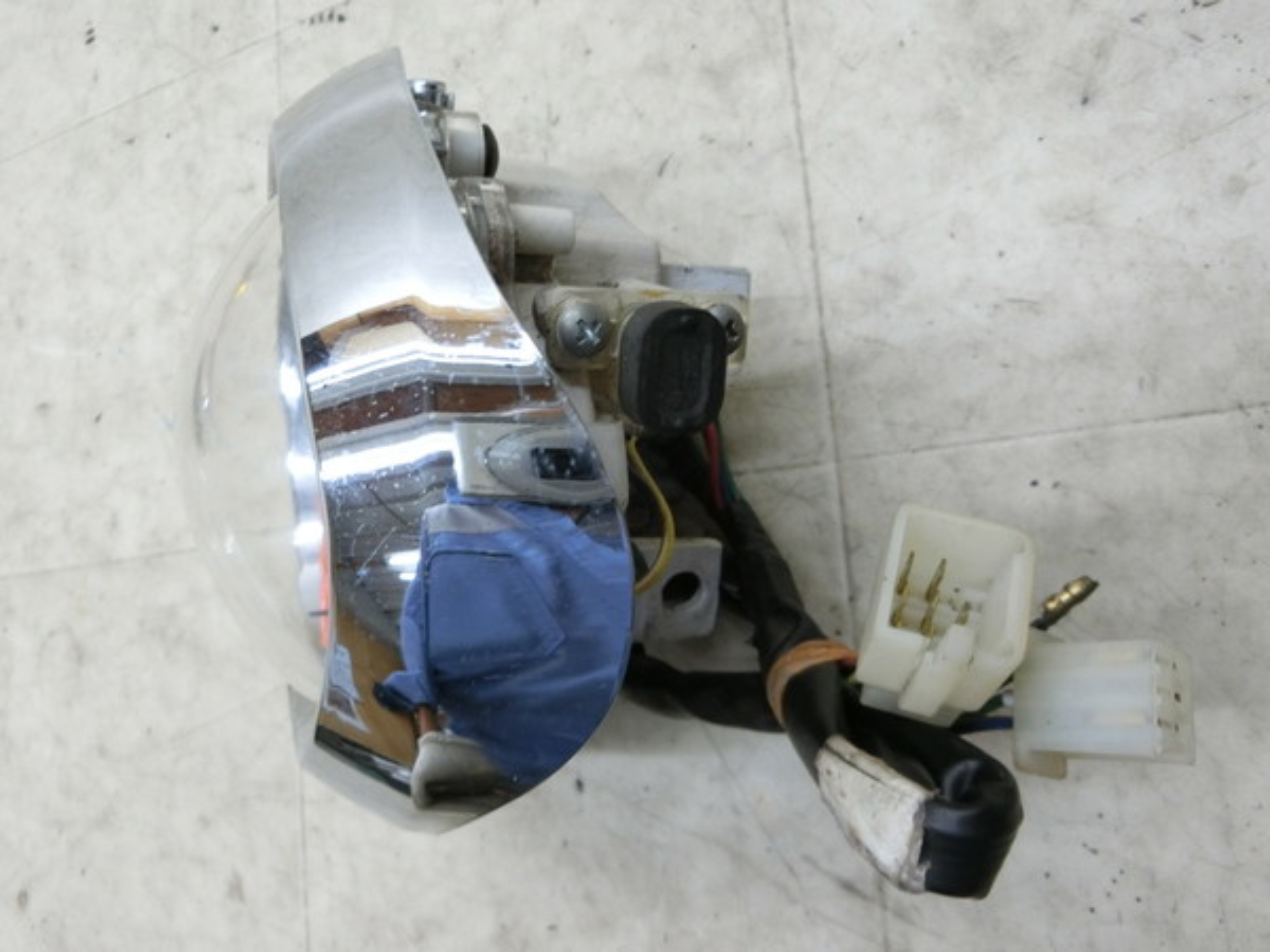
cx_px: 635
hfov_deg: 69.4
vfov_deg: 54.9
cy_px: 476
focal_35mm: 25
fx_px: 917
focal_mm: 4.5
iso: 400
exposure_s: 1/80
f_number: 3.5
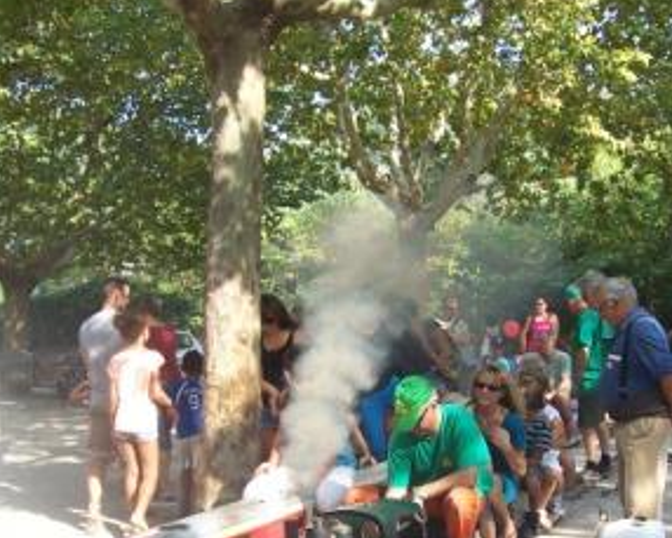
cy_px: 371
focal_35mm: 52
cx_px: 411
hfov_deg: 35.8
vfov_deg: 28.9
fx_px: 1035
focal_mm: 5.6
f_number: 2.7
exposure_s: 1/250
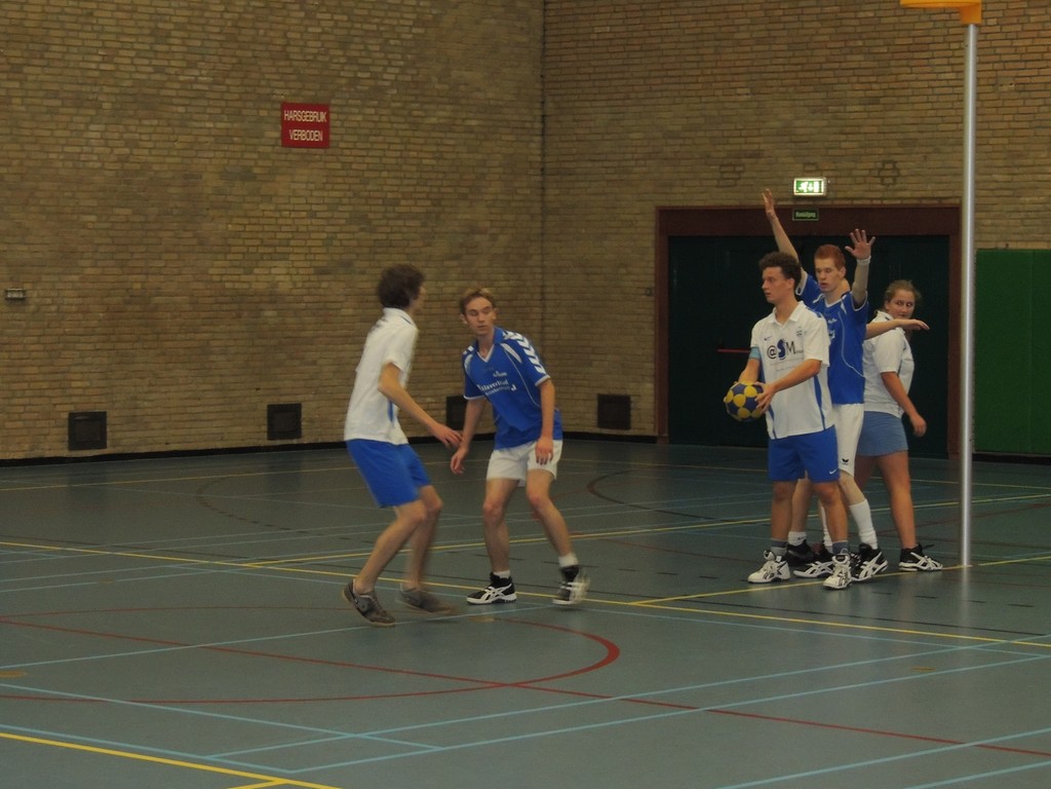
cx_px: 526
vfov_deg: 14.1
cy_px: 394
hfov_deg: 18.7
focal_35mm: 105
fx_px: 3188
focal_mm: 18.7
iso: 800
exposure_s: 1/60
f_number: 4.2
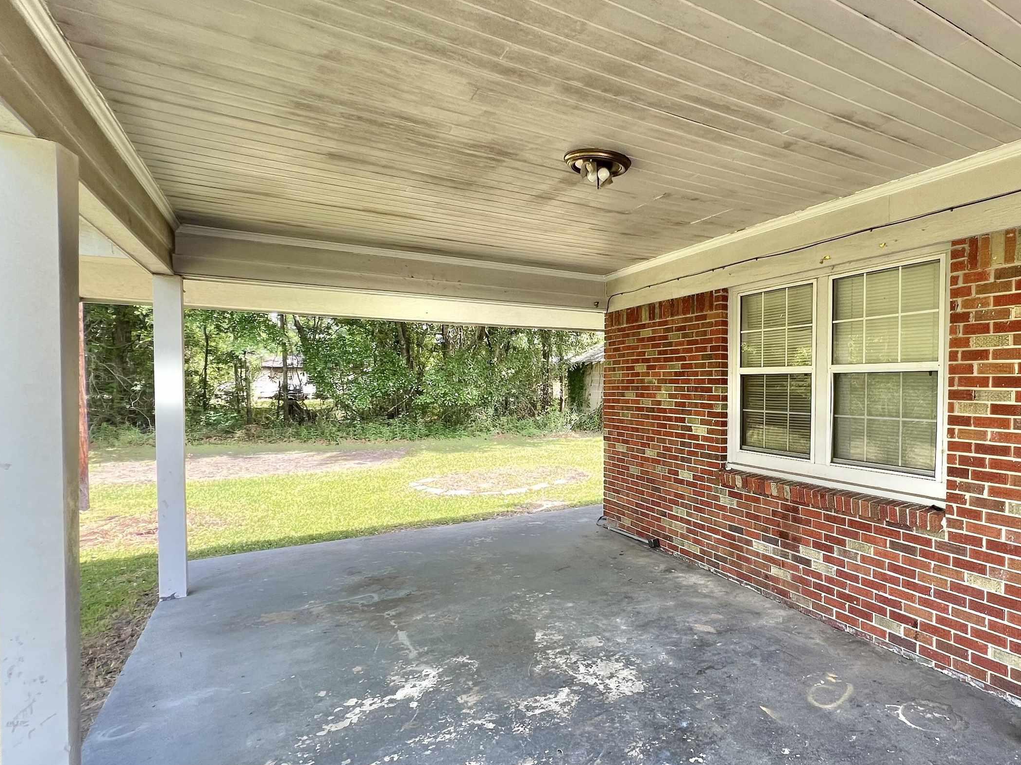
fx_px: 560
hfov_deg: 80.1
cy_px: 407
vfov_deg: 68.6
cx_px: 727
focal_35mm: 19
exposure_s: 1/113
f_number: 1.8
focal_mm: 1.57
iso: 32
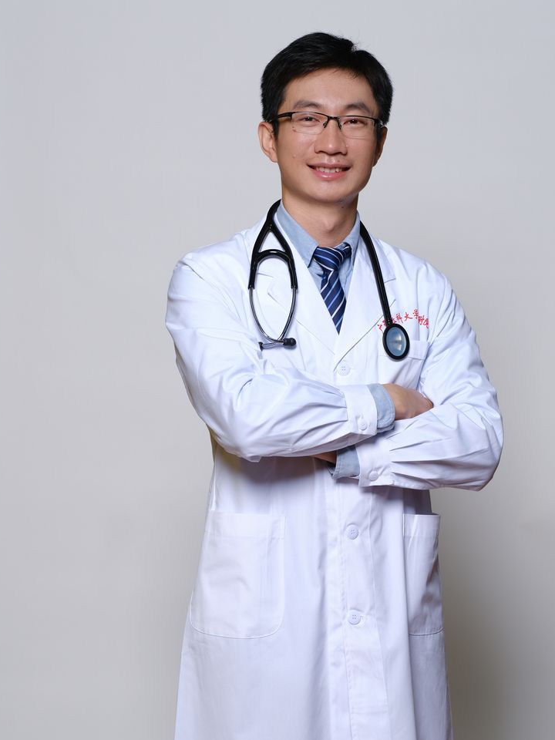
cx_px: 284
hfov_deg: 14.6
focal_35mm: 101
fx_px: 2159
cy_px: 436
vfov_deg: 19.4
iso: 250
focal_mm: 56
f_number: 4
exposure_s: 1/160
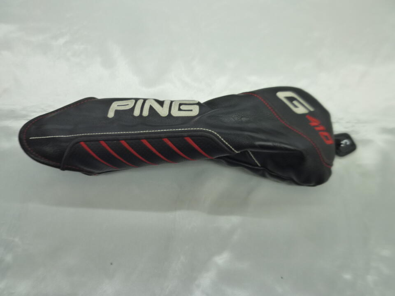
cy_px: 148
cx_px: 198
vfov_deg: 54.9
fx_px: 285
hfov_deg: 69.4
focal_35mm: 25
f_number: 2.8
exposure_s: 1/40
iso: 125
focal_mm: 4.5
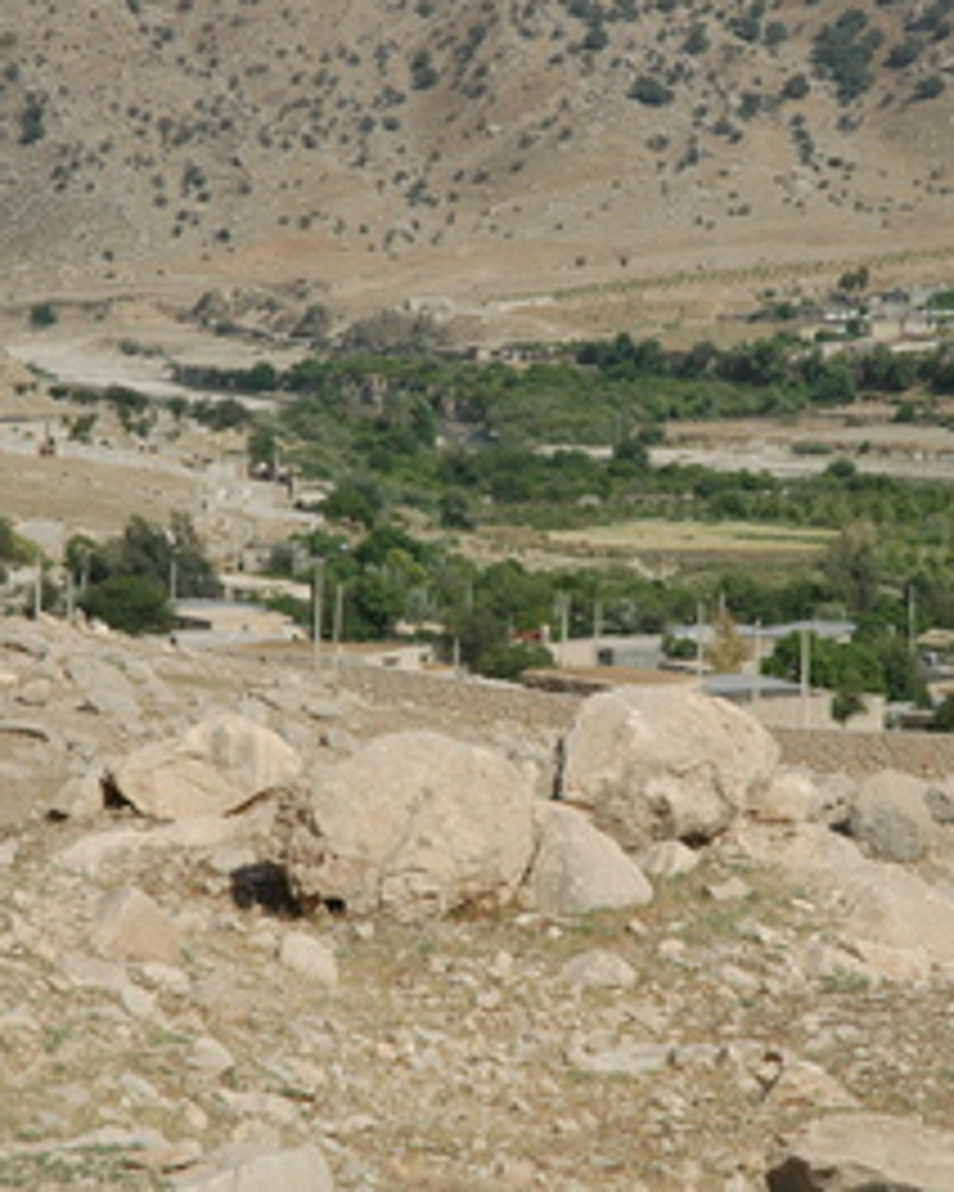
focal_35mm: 150
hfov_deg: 10.3
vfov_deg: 12.9
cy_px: 598
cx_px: 569
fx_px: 5294
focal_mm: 70
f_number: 10
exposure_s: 1/400
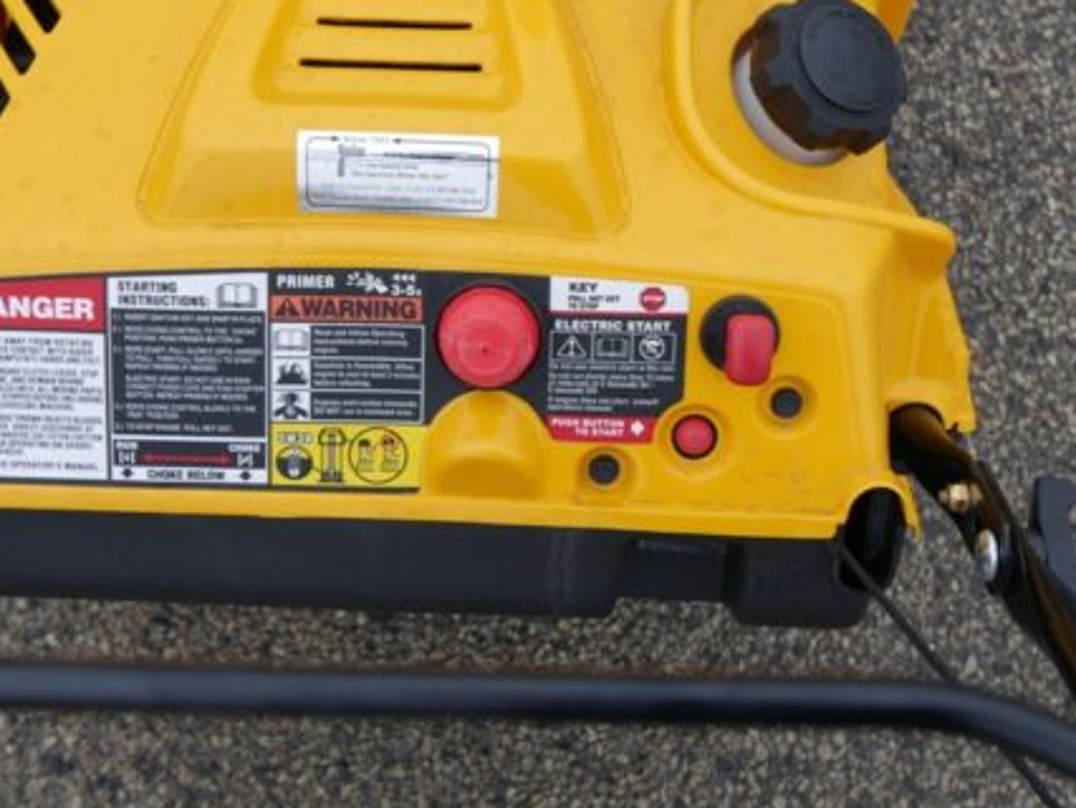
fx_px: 1524
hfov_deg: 38.8
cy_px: 189
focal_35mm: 49
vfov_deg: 29.2
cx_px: 452
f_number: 4.5
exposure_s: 1/125
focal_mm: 15
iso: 200
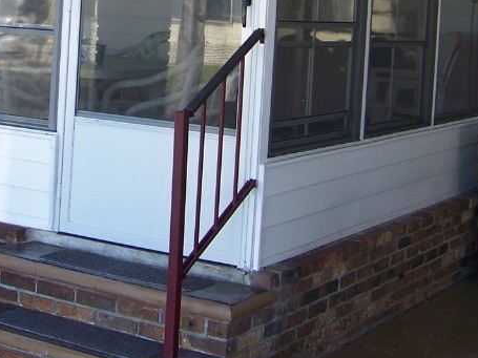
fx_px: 1118
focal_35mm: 81
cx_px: 74
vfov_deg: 17.8
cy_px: 15
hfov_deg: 23.6
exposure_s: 1/100
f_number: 2.8
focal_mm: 5.85
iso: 64
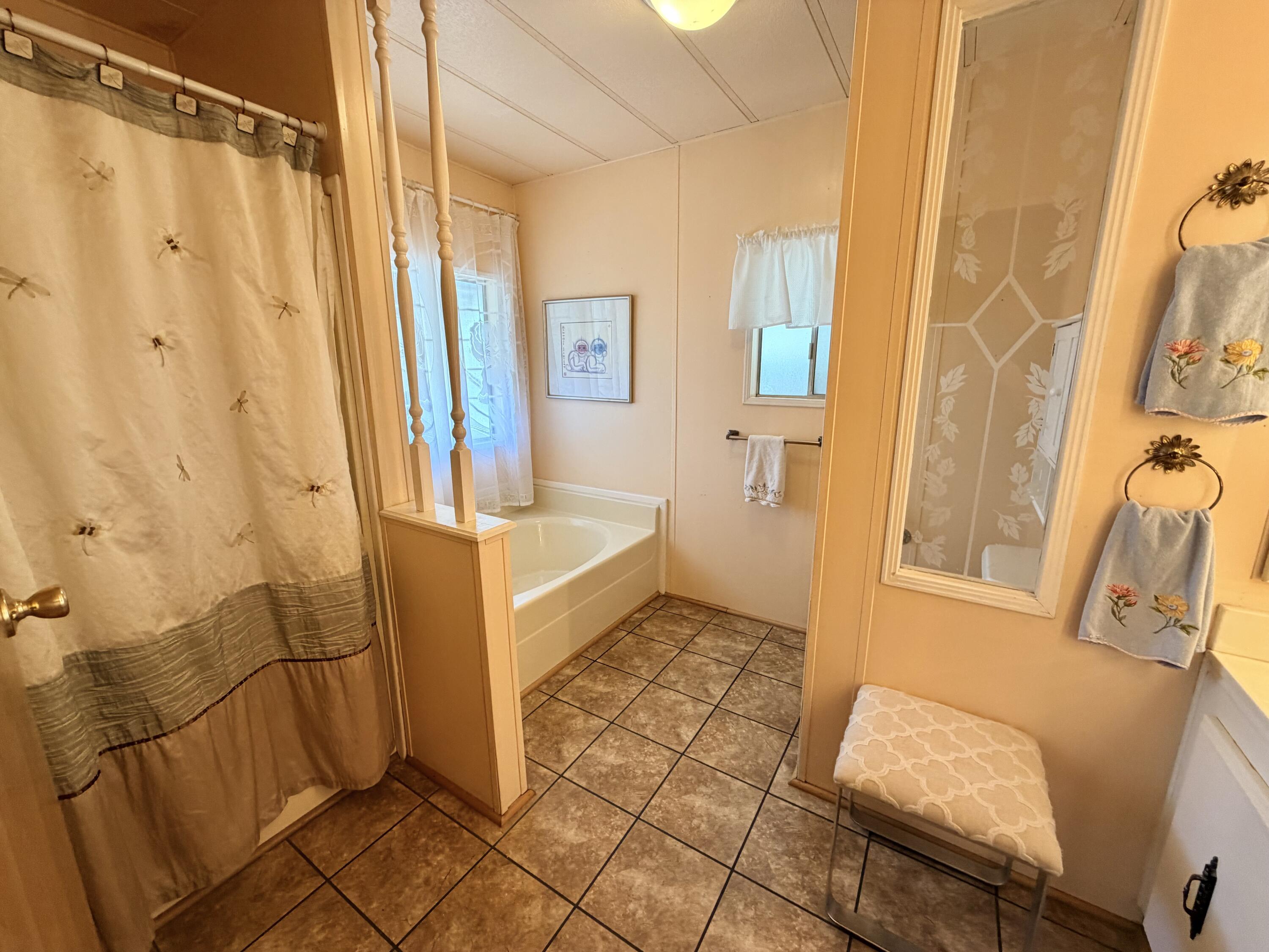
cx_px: 634
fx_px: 513
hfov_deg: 102.1
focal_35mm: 14
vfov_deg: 85.7
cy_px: 476
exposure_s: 1/120
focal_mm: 2.22
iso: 160
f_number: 2.2
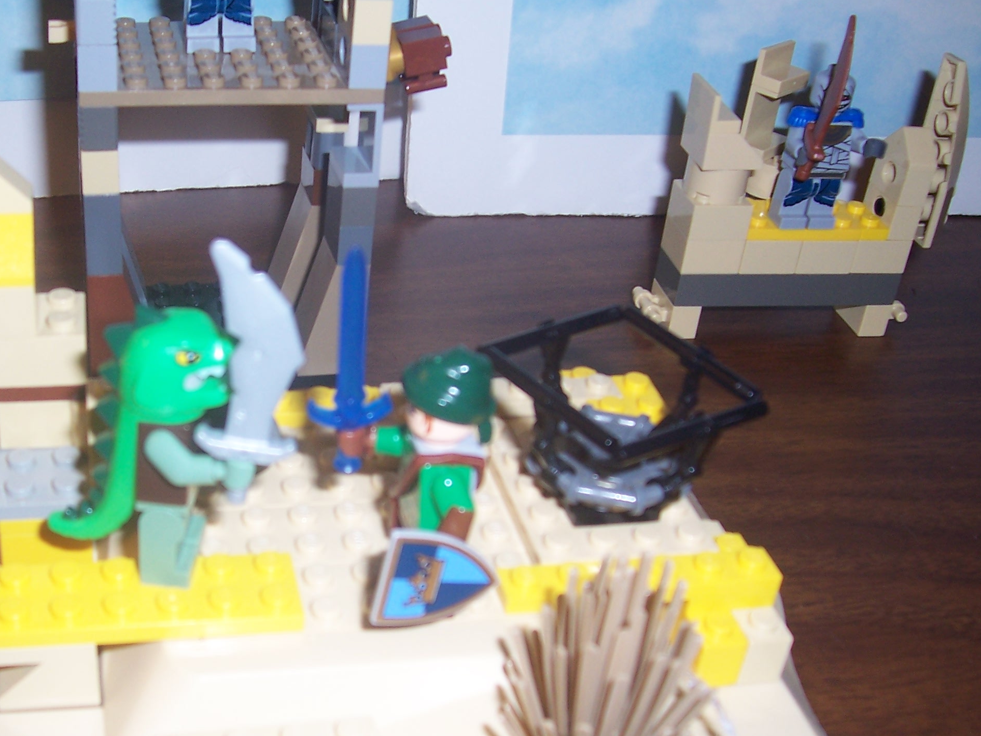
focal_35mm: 46
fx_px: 1304
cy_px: 410
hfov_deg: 40.7
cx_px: 329
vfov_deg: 31.5
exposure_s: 1/60
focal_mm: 5.6
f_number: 2.7
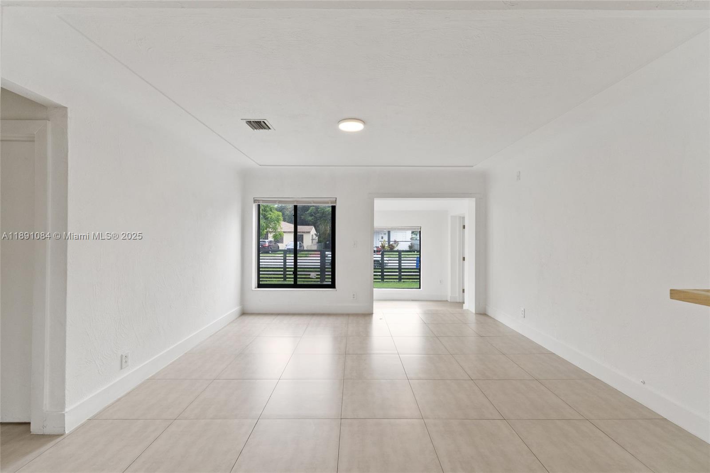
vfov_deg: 77.3
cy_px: 236
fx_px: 296
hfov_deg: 100.4
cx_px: 355
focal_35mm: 15
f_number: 9
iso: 500
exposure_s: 1/13
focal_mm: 10
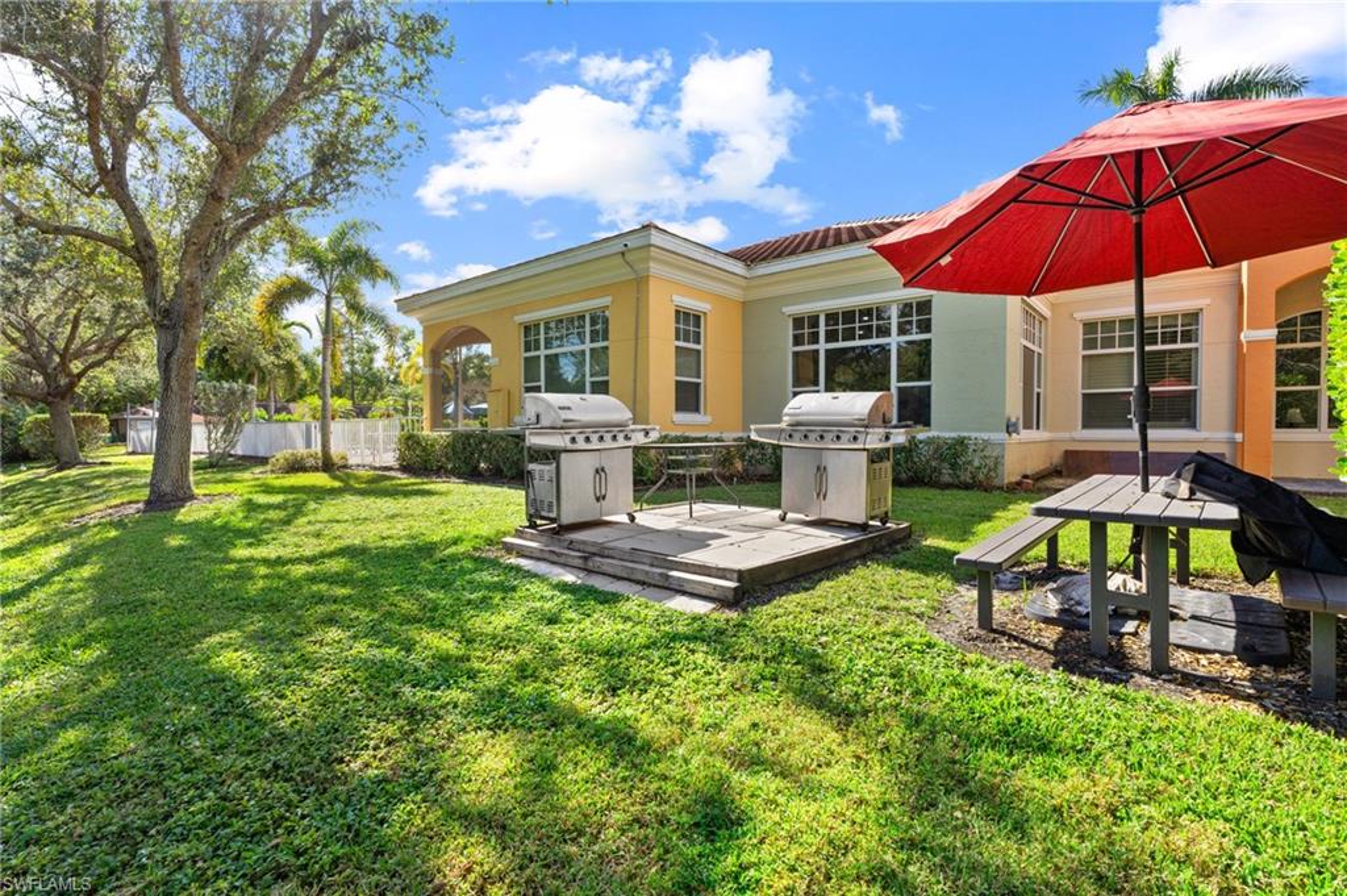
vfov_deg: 73.7
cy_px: 448
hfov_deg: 96.8
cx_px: 674
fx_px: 598
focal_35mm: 16
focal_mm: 16
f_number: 9
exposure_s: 1/250
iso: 200
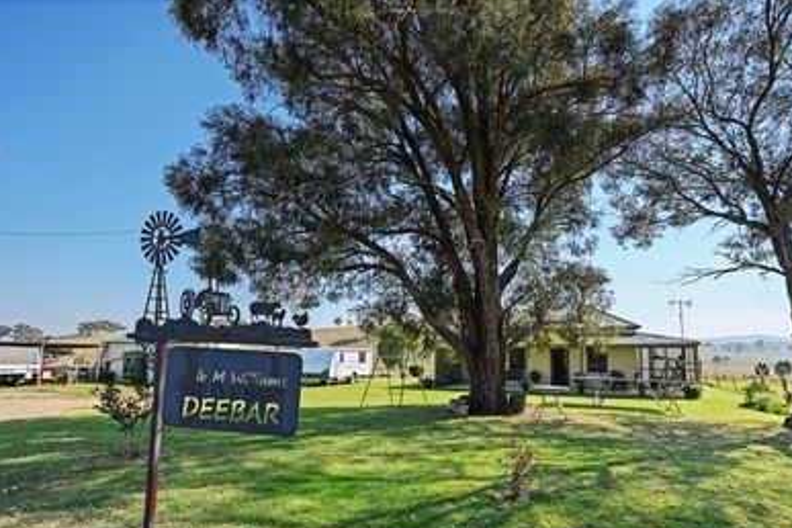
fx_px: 374
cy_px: 318
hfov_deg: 92.9
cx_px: 442
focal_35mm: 17
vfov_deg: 69.7
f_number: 8
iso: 400
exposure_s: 1/250
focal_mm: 14
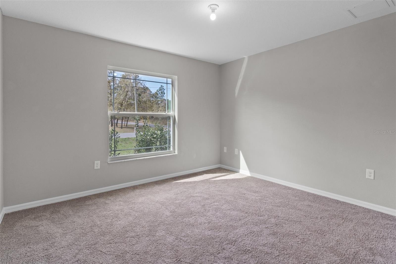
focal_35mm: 16
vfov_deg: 72.0
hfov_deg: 95.0
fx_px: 181
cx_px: 198
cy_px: 132
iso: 640
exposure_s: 1/5
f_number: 8
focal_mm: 11
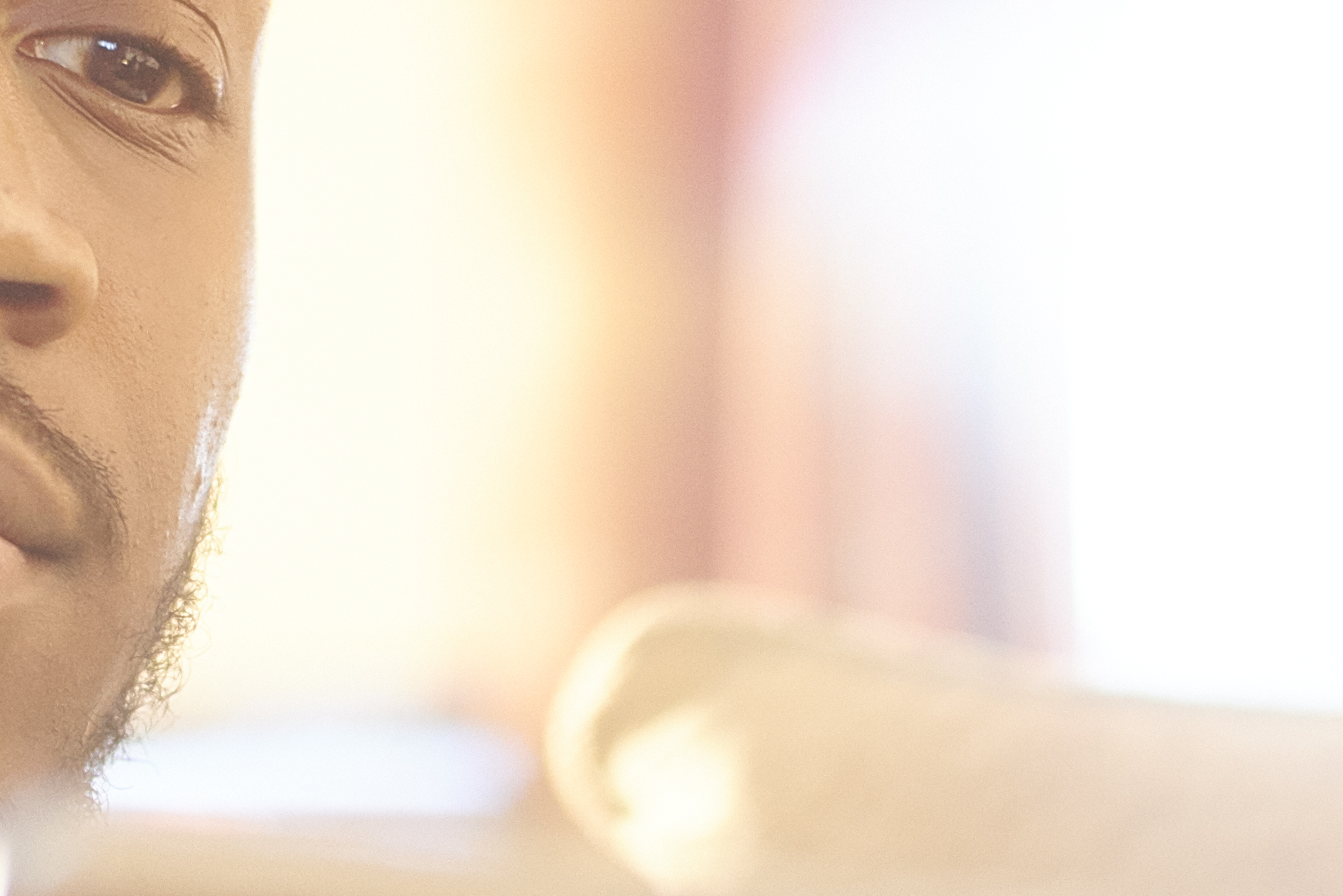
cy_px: 969
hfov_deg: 9.7
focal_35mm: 211
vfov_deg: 6.5
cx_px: 897
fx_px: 7874
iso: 1250
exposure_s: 1/160
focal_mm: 50
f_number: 2.2
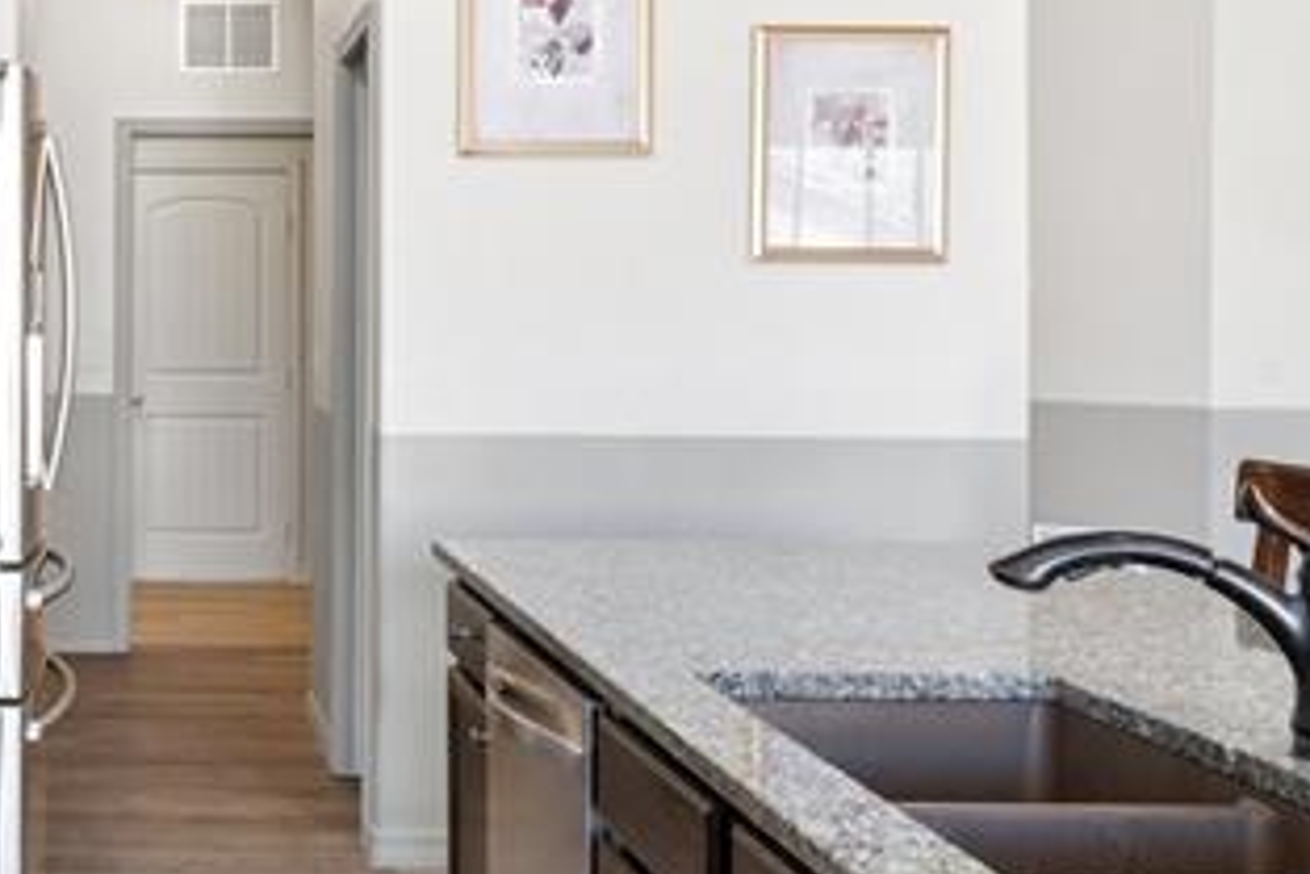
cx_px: 113
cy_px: 309
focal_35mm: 49
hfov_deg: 37.5
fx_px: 1784
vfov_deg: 27.4
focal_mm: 15
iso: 100
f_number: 11
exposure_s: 1
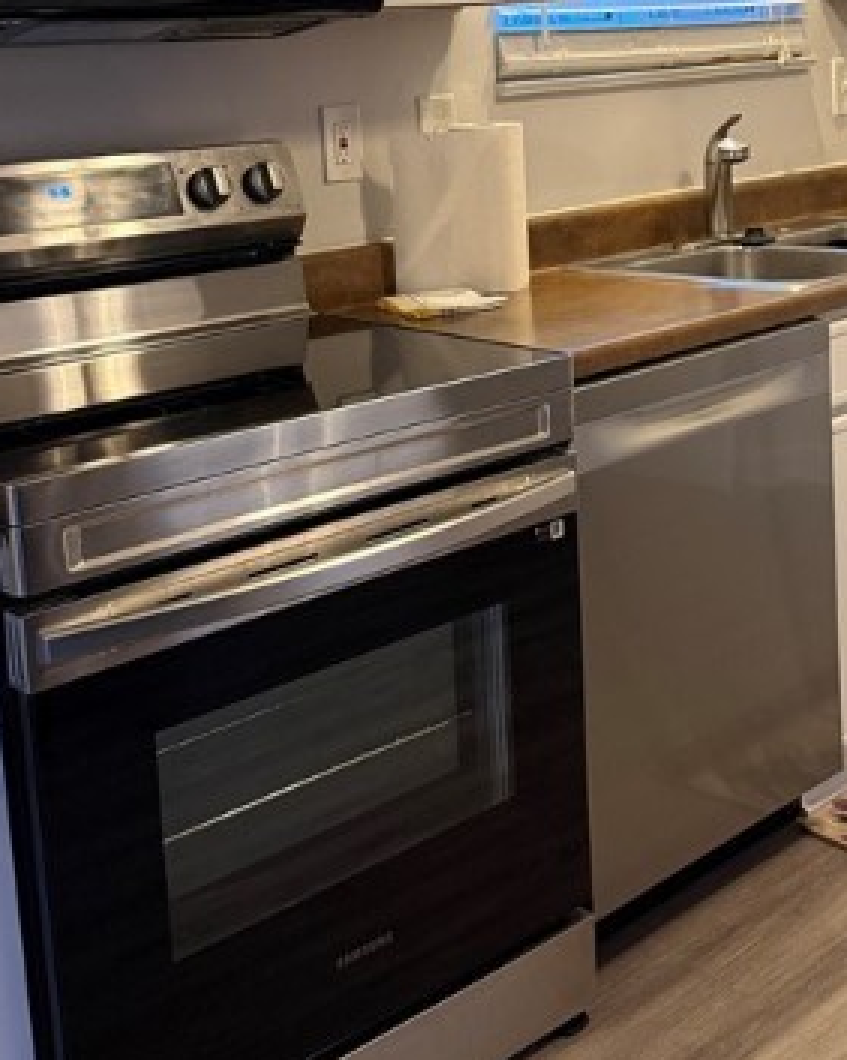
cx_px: 544
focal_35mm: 51
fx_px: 1599
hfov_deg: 29.5
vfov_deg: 36.1
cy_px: 309
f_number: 1.78
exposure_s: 1/60
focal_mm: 6.76
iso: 400
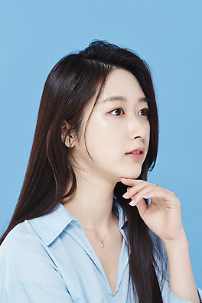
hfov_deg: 12.9
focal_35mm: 106
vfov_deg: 19.3
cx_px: 101
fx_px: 892
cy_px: 152
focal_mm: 105
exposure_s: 1/125
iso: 64
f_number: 11
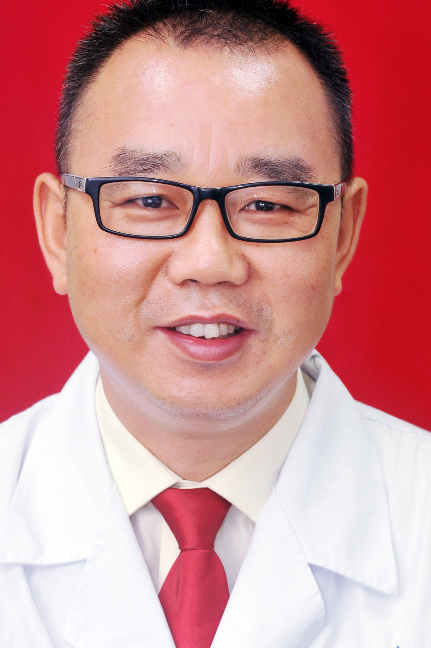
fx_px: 3128
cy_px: 392
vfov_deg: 11.8
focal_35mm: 174
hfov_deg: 7.9
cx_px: 202
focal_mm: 112
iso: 1000
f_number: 6.3
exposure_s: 1/40
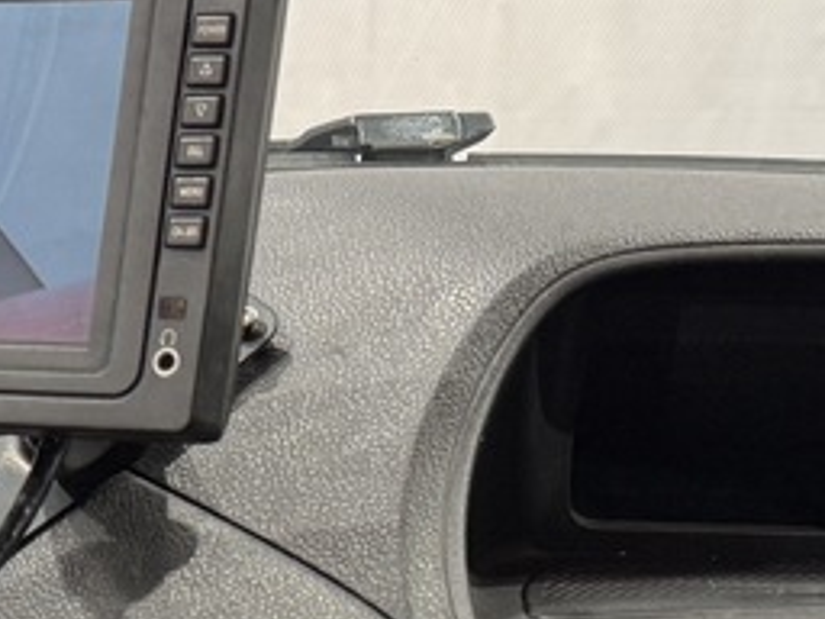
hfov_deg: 13.8
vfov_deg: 10.4
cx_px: -380
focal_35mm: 135
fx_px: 3217
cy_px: 1112
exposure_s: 1/100
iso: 160
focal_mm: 6.76
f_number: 1.78
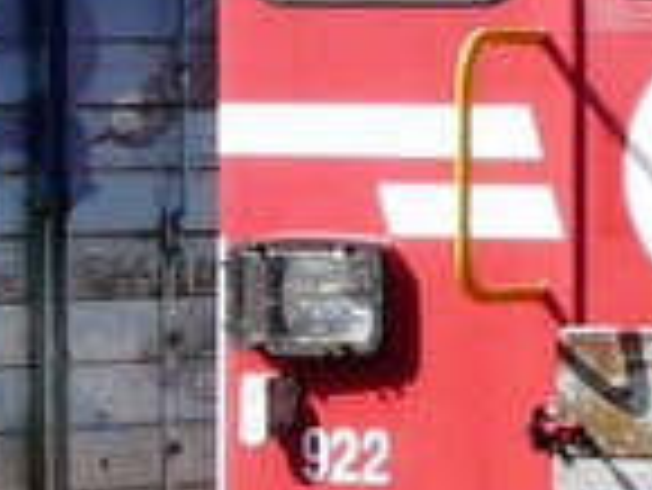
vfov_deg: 3.7
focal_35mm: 406
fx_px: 7653
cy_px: 166
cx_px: 1965
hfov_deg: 4.7
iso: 100
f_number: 5.6
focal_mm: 9.8
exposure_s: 1/320
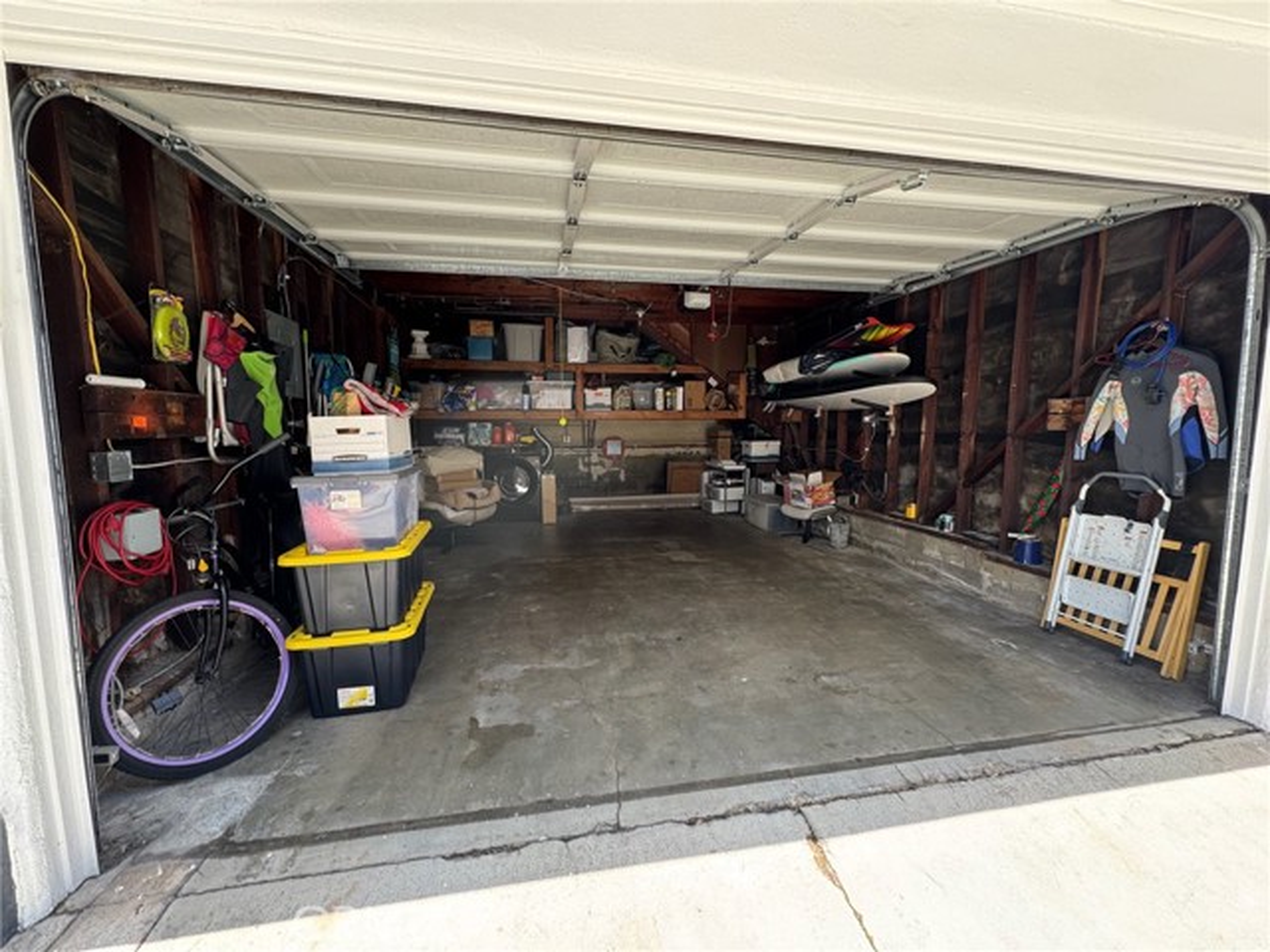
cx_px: 635
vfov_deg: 85.7
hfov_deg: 102.1
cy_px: 476
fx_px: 514
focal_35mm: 14
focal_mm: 2.22
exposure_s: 1/99
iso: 40
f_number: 2.2
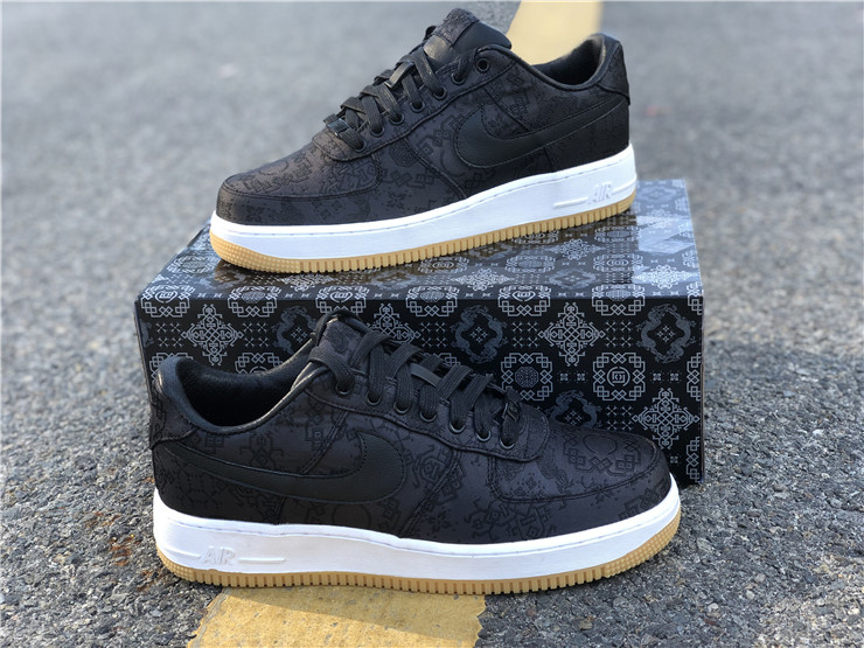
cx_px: 432
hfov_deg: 36.8
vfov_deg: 28.0
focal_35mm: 52
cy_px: 324
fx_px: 1298
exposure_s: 1/120
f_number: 2.4
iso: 25
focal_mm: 6
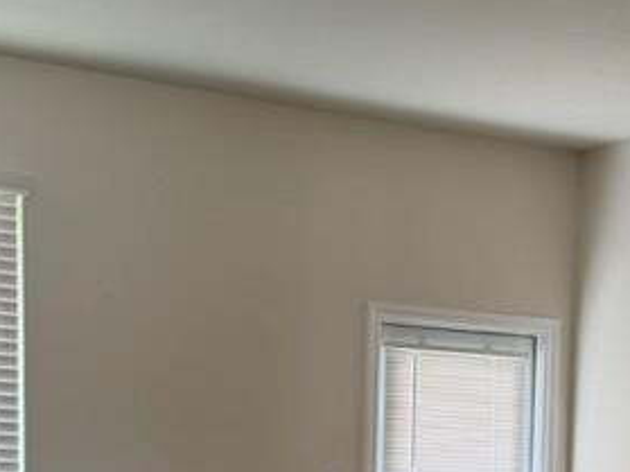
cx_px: 278
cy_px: 641
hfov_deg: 22.3
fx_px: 1601
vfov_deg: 15.8
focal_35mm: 88
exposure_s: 1/120
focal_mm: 6.76
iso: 125
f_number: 1.78
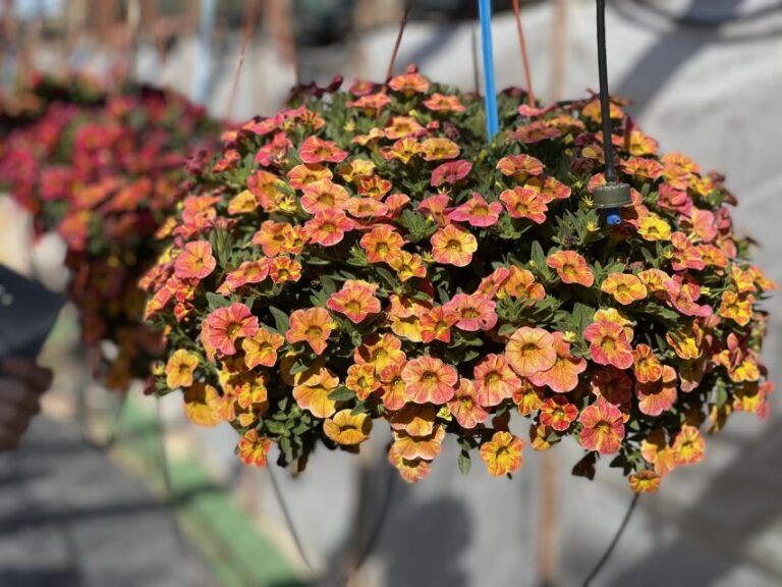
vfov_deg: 22.9
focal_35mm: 64
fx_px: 1446
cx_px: 391
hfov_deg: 30.3
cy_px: 294
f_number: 2.2
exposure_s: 1/978
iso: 20
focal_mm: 7.5
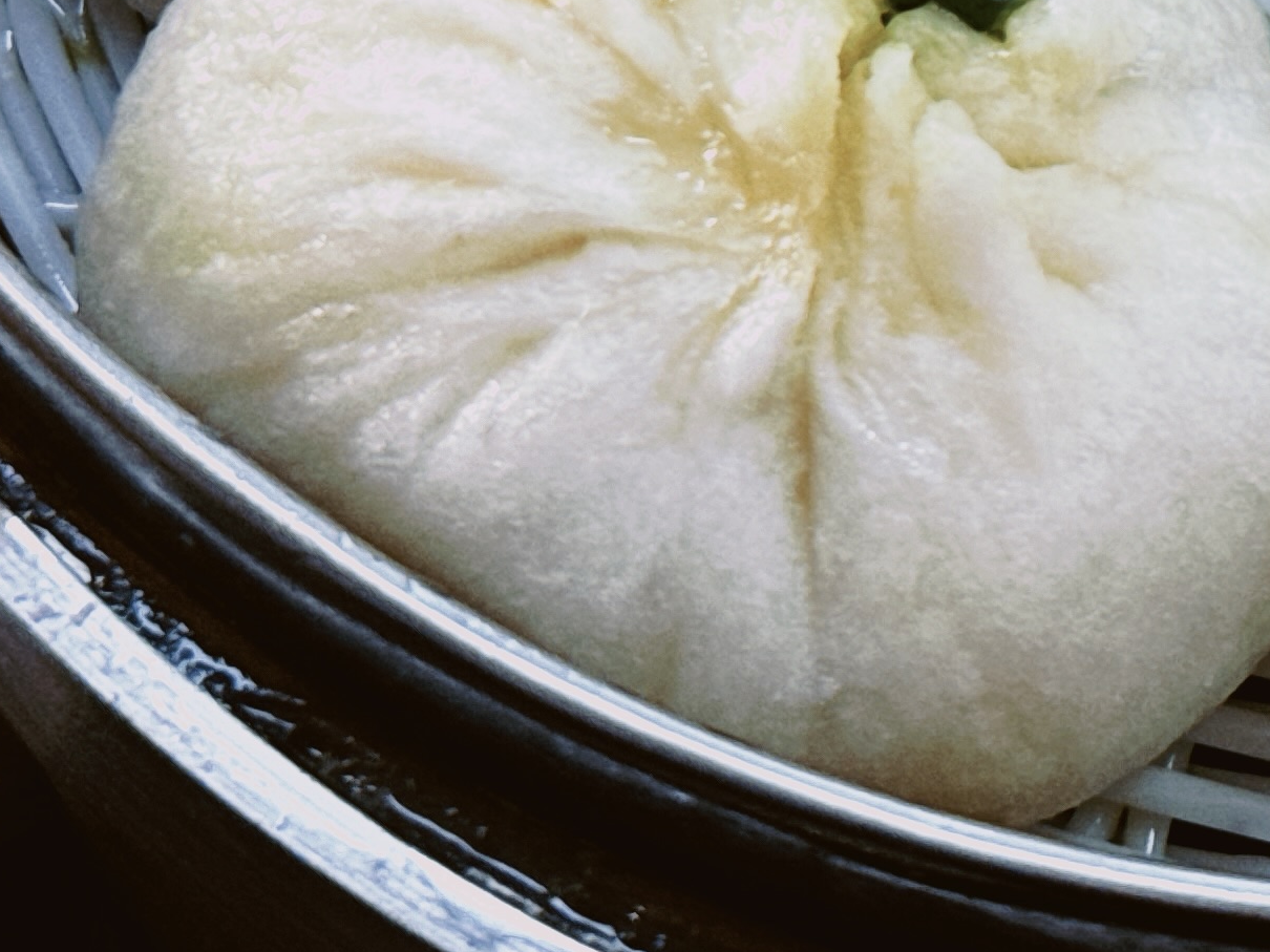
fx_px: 5869
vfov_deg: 9.0
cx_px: 1614
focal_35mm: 160
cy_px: -616
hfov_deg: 12.0
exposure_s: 1/95
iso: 100
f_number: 1.78
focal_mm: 6.76
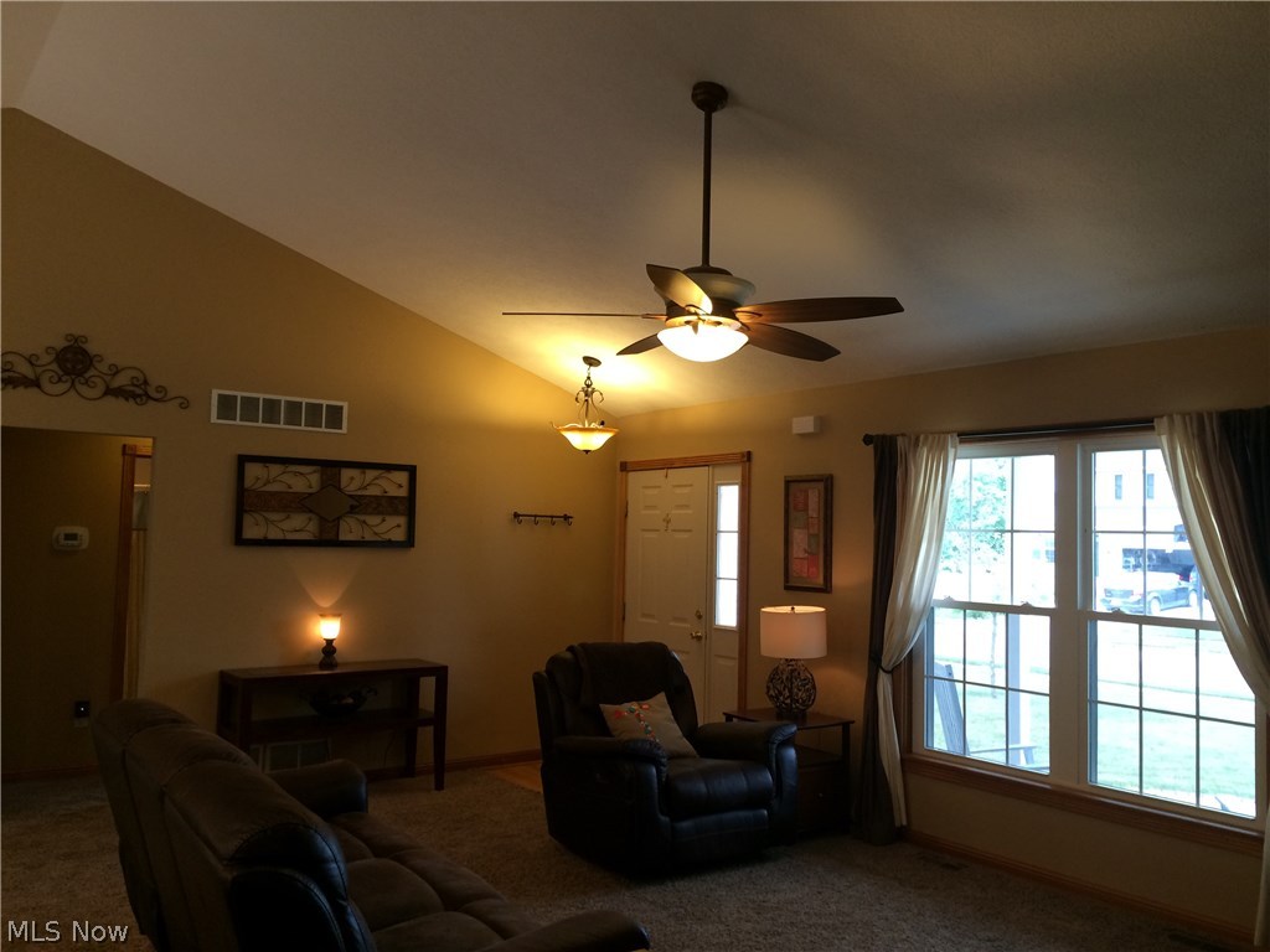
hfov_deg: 61.7
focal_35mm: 29
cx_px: 635
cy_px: 476
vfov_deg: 48.2
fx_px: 1064
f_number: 2.2
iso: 80
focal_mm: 4.15
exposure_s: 1/30
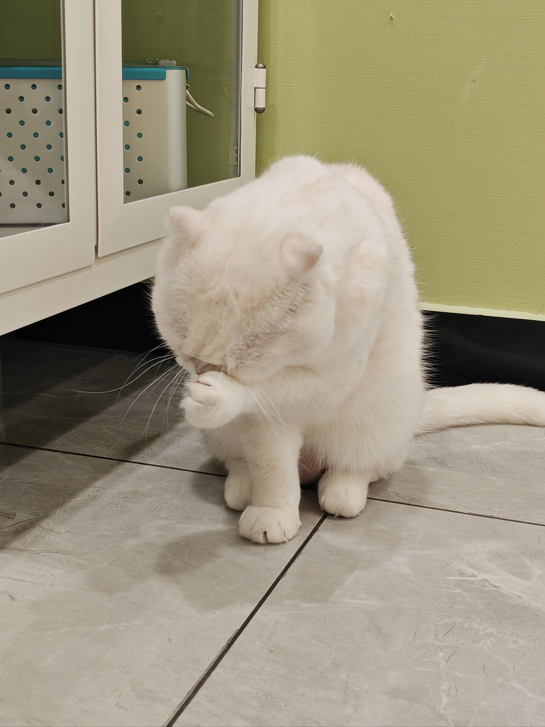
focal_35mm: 52
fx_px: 1092
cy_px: 364
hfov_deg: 28.0
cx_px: 272
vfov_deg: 36.8
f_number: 1.9
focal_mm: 5.52
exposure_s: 1/100
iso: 160
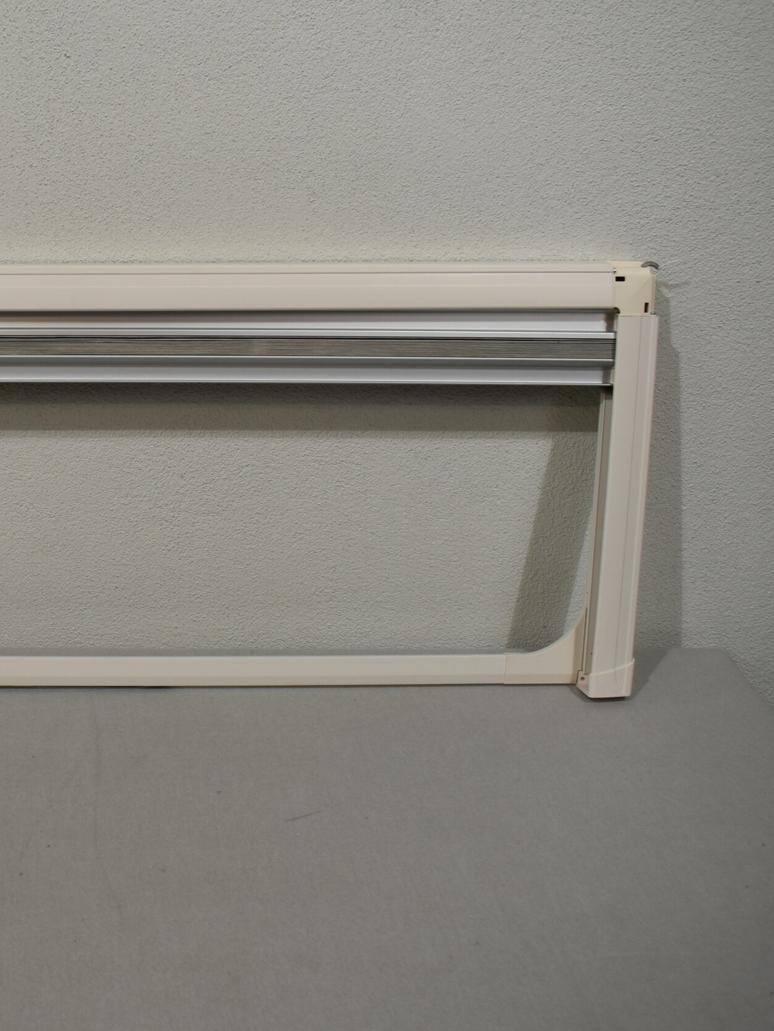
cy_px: 516
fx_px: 1311
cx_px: 26
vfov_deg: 42.9
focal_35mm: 44
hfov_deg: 30.8
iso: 250
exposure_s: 1/125
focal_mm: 20
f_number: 5.6
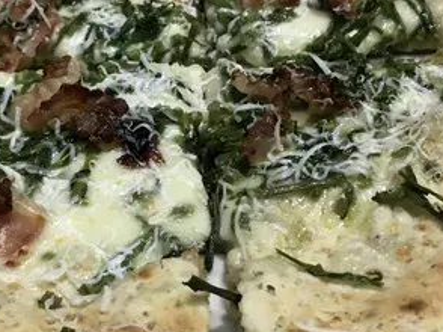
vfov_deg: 24.0
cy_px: 143
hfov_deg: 31.7
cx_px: 197
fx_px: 780
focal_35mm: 61
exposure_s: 1/17
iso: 100
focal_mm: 3.99
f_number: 1.8
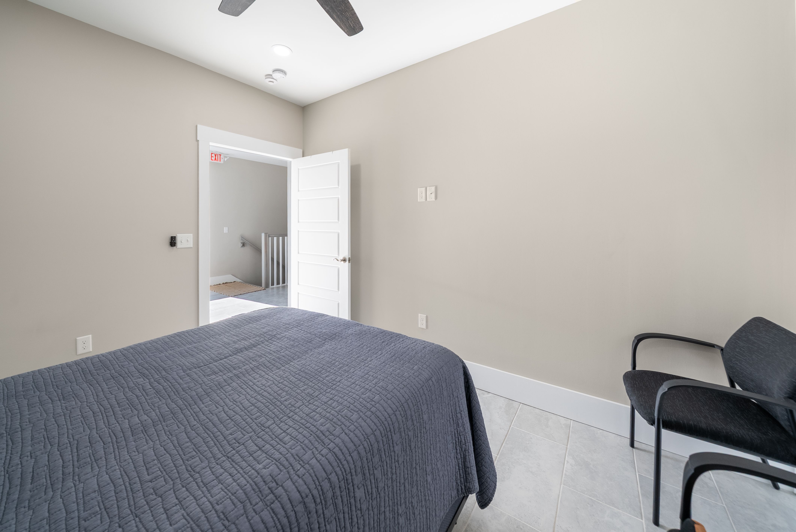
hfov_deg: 112.6
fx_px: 265
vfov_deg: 90.1
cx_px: 398
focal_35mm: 12
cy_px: 266
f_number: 7.1
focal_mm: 12
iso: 160
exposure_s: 1/15
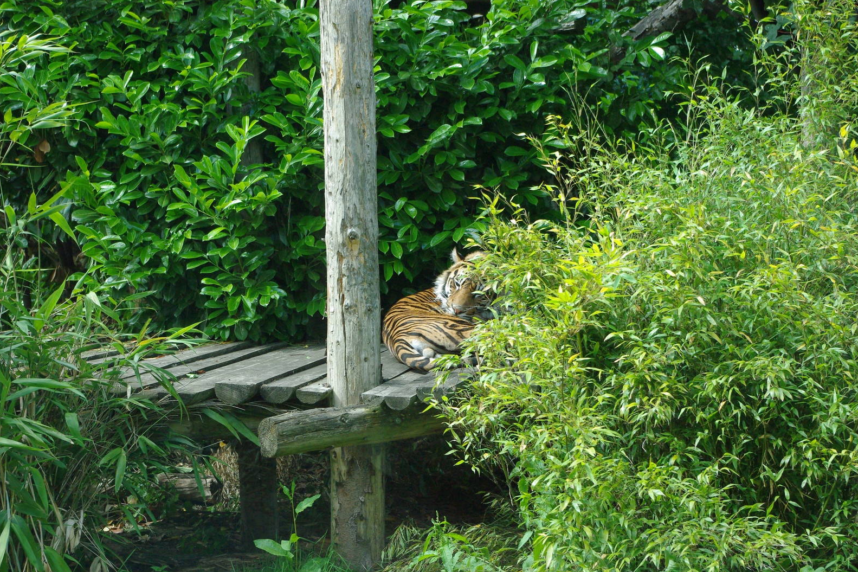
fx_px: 1978
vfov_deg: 16.5
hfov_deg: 24.5
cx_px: 427
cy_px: 287
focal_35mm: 83
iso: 800
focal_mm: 55
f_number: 8
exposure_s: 1/250
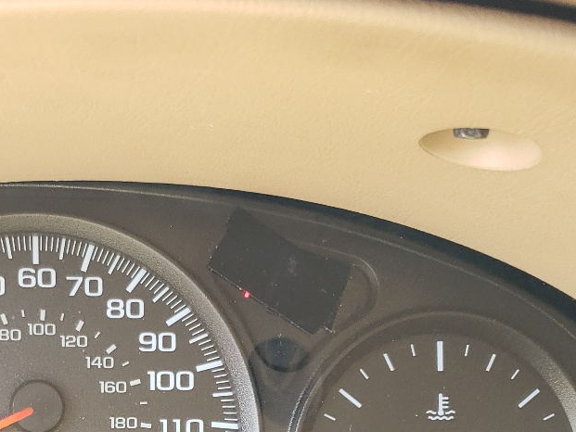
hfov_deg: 27.8
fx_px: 1115
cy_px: 476
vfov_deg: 20.9
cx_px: 43
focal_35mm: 67
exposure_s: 1/104
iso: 50
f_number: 1.5
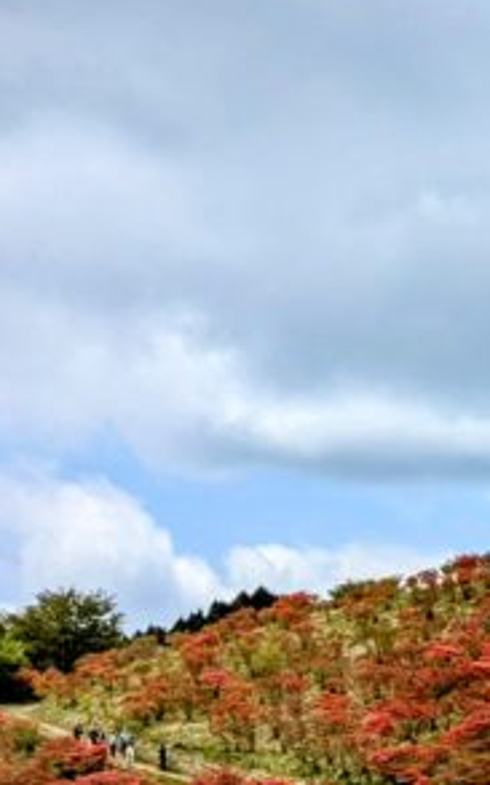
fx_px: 2138
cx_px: 1017
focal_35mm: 100
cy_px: 865
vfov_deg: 19.9
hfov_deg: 11.6
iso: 66
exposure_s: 1/4673
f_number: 1.73
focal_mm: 4.38
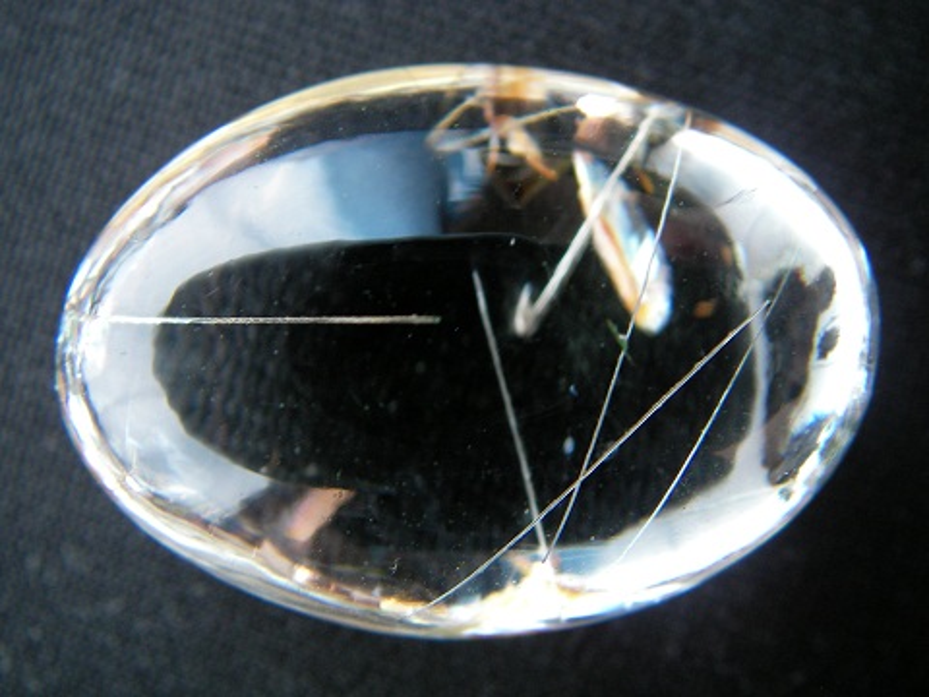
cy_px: 348
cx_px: 464
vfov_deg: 37.7
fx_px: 1020
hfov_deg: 49.0
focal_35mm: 38
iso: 100
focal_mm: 6.3
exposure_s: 1/3.1
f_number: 3.3
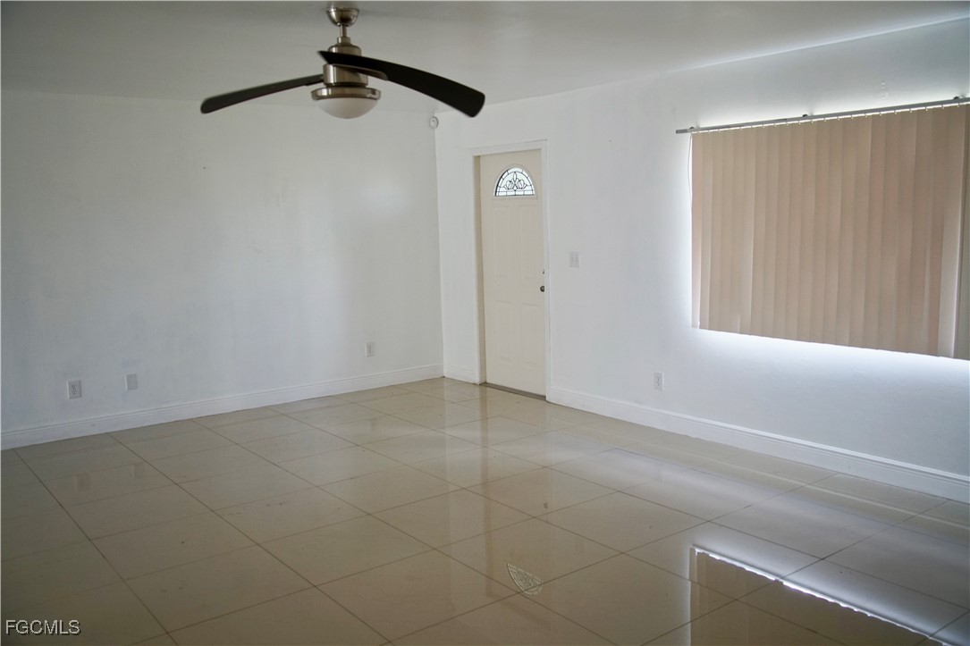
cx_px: 485
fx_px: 835
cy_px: 323
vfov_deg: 42.3
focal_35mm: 31
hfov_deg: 60.3
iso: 1000
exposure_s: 1/160
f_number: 4
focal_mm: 31
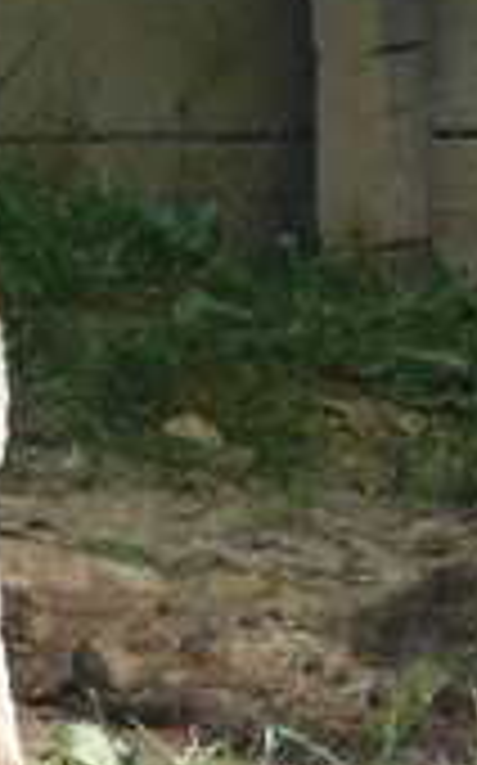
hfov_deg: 0.8
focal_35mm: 1690
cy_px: -171
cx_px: -688
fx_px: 35211
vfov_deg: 1.2
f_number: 3.7
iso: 200
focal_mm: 76.3
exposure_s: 1/125
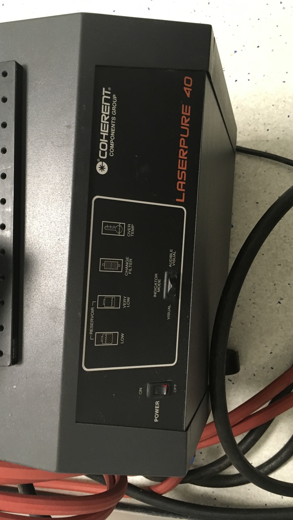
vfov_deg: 61.0
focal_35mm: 32
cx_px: 113
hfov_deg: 36.5
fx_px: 442
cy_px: 258
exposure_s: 1/20
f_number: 2.2
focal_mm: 4.15
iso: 200
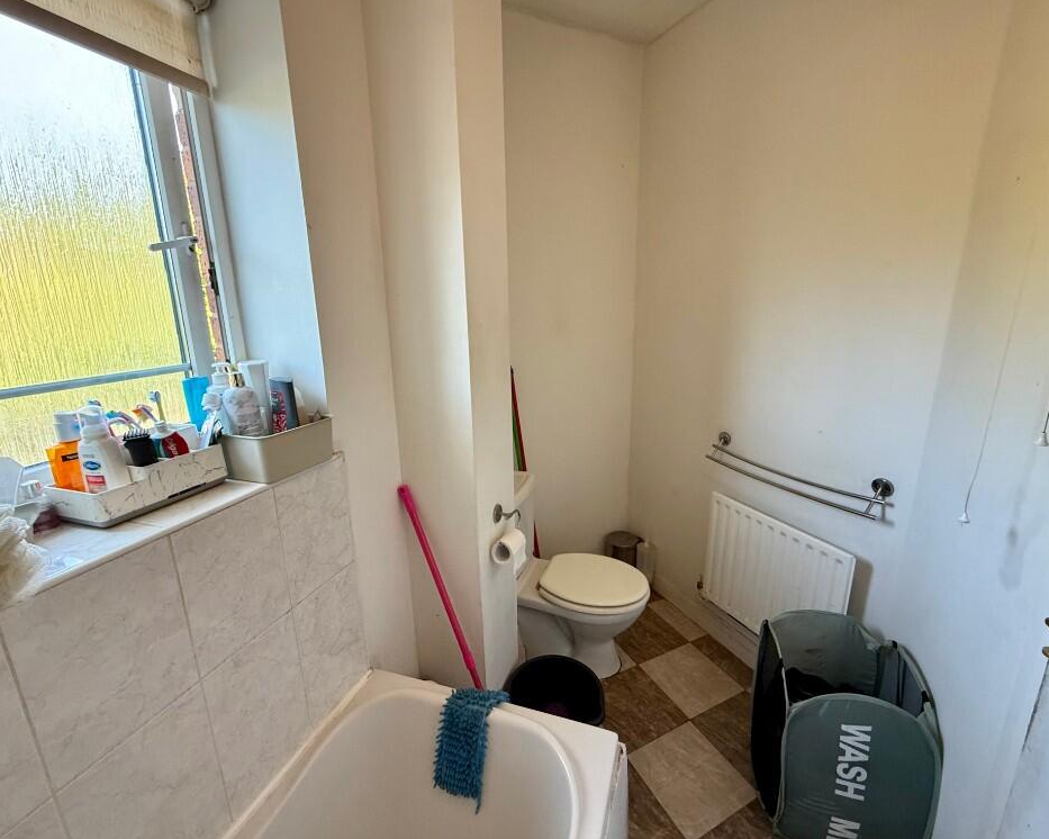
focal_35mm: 15
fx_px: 466
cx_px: 539
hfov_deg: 96.8
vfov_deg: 84.0
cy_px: 411
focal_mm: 2.22
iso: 320
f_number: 2.2
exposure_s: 1/99
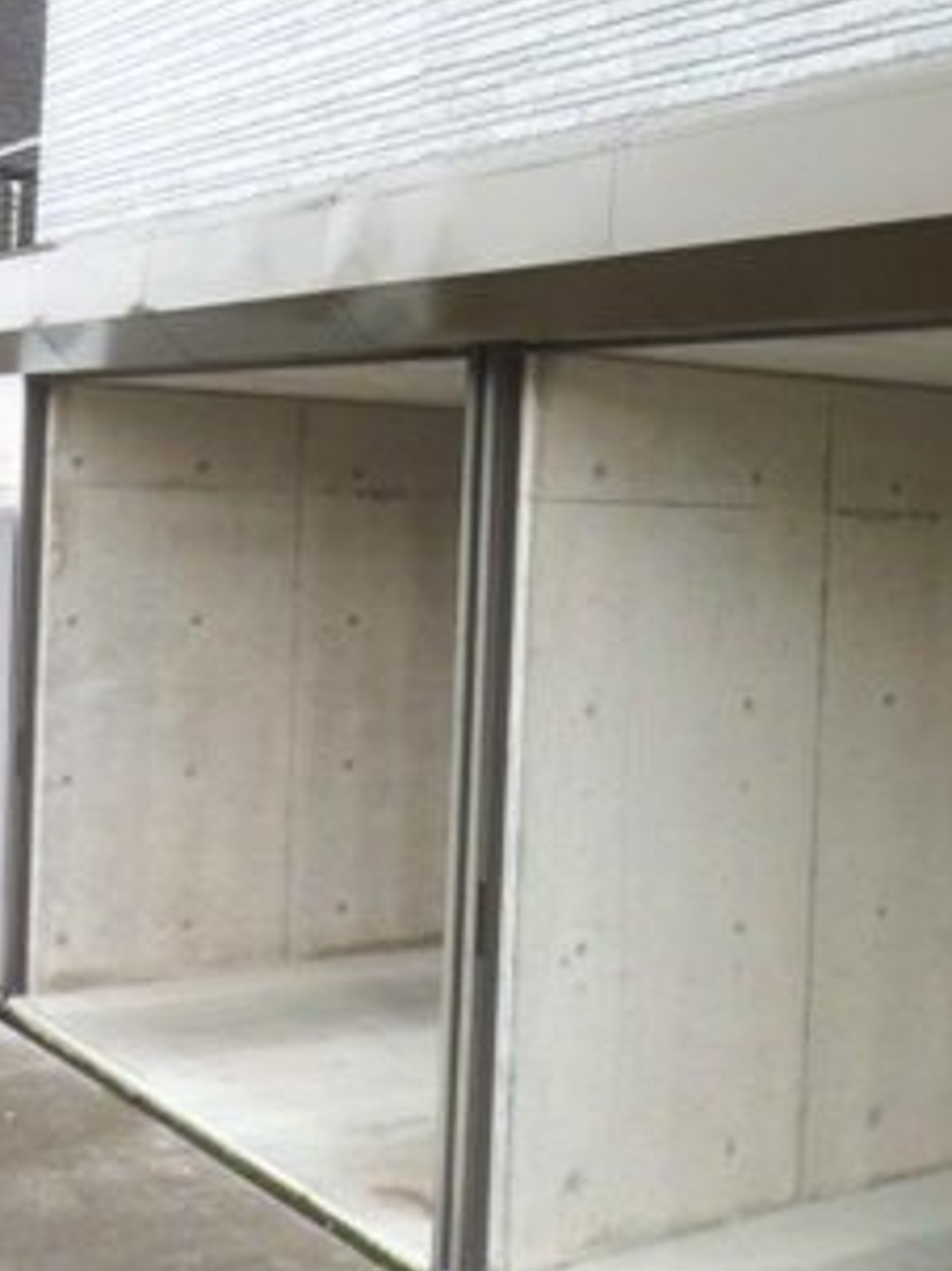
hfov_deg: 25.4
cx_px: 923
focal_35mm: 55
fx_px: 2018
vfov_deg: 34.8
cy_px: 508
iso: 200
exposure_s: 1/500
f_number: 2.8
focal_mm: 4.7
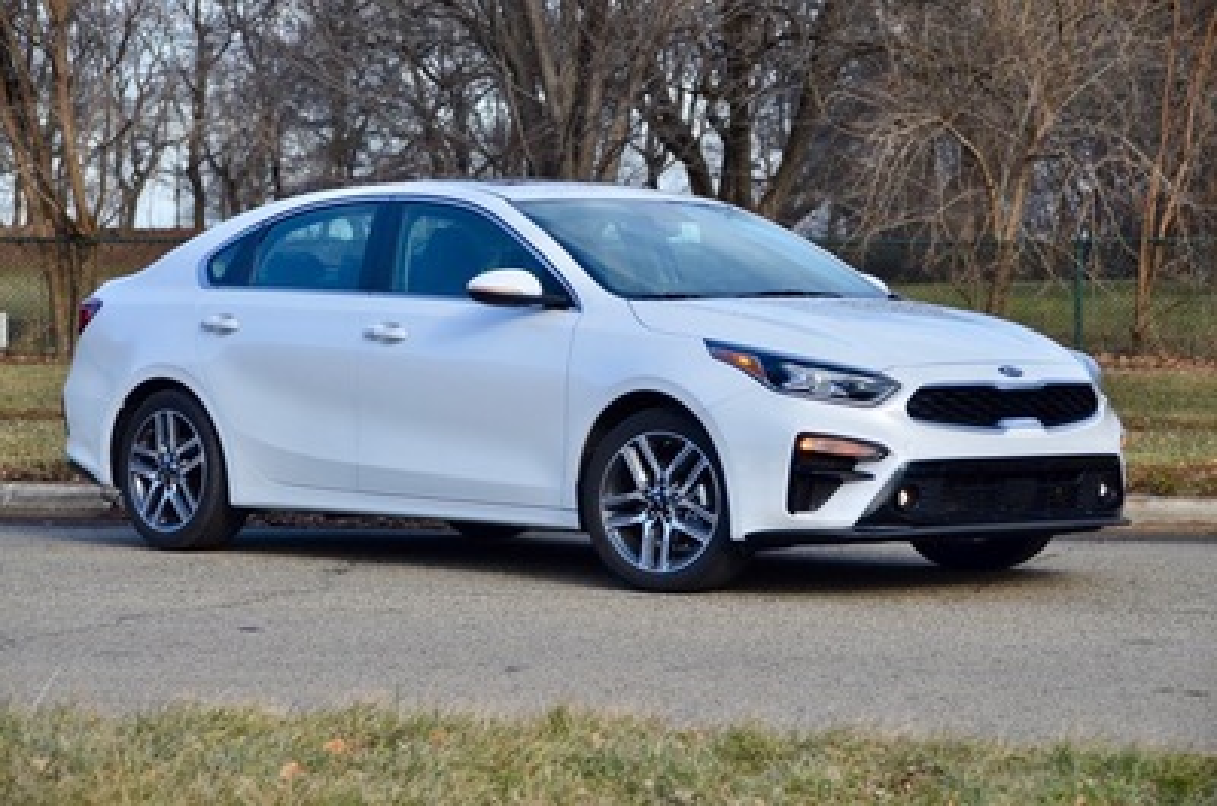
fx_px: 3796
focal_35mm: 112
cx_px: 608
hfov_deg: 18.2
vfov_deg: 12.1
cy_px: 403
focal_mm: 75
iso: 200
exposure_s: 1/500
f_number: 5.6
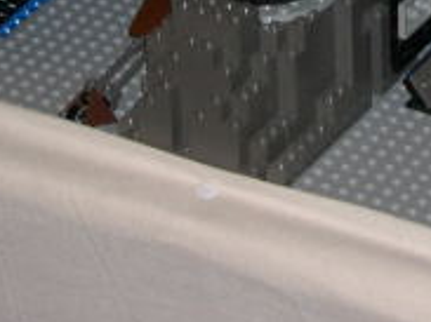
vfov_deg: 5.4
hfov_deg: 7.3
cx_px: 490
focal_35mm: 271
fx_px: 3372
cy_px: -296
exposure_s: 1/60
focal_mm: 13.2
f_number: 3.5
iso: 100
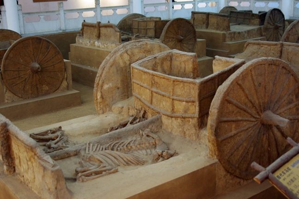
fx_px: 382
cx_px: 150
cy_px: 100
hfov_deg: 42.8
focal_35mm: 46
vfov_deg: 29.2
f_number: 2.4
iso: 800
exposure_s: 1/20
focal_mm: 31
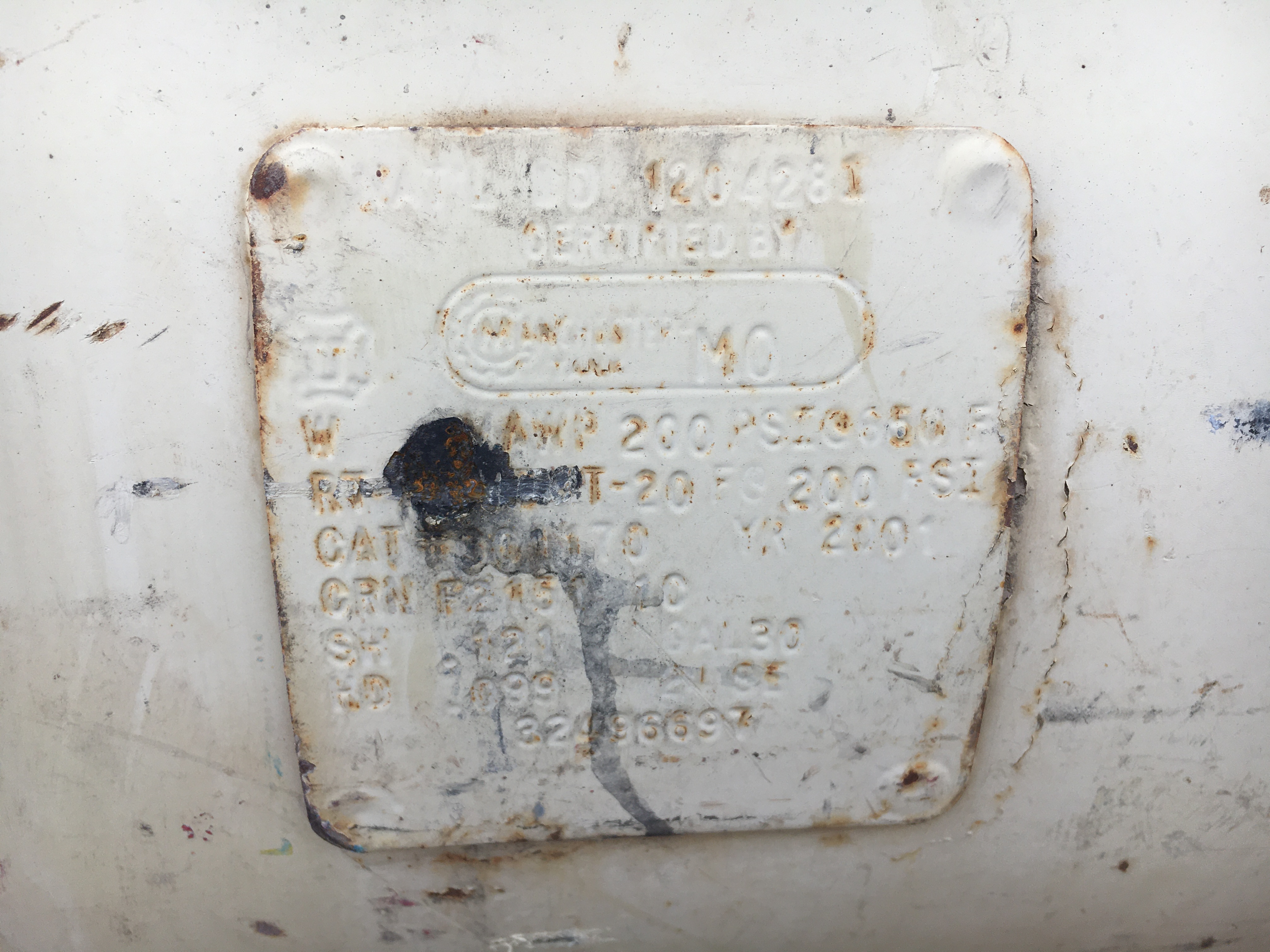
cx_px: 635
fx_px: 1064
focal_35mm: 29
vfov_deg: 48.2
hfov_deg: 61.7
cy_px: 476
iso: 25
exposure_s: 1/313
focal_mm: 4.15
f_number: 2.2
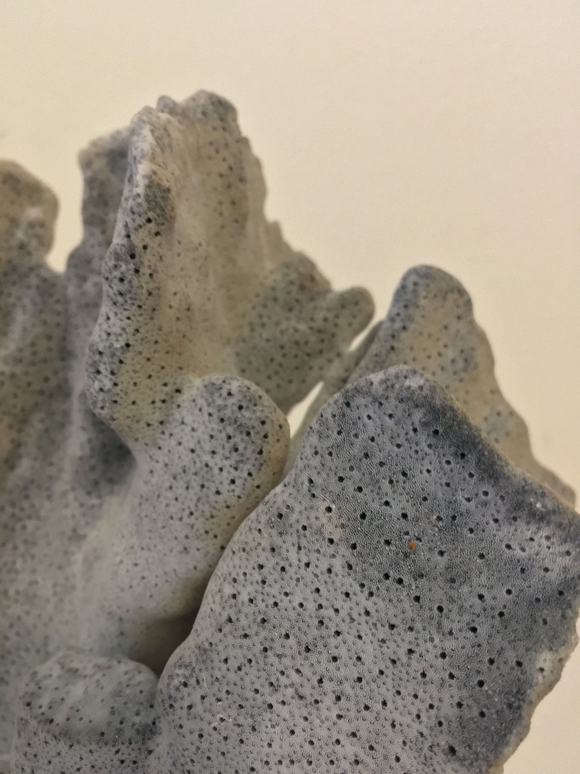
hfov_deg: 48.2
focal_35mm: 29
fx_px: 648
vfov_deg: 61.7
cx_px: 290
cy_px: 387
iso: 250
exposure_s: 1/17
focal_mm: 4.15
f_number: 2.2
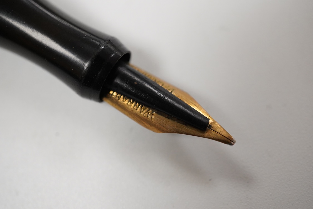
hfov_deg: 43.6
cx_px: 156
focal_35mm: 45
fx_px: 391
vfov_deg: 29.9
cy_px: 104
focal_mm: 30
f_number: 10
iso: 2500
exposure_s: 1/200
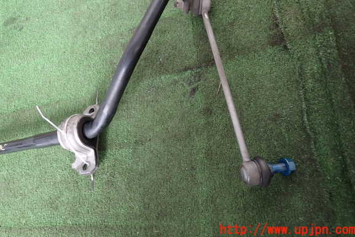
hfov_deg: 67.4
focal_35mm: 27
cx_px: 174
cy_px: 99
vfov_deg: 47.7
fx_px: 266
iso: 200
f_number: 2
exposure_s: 1/60
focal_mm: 4.5
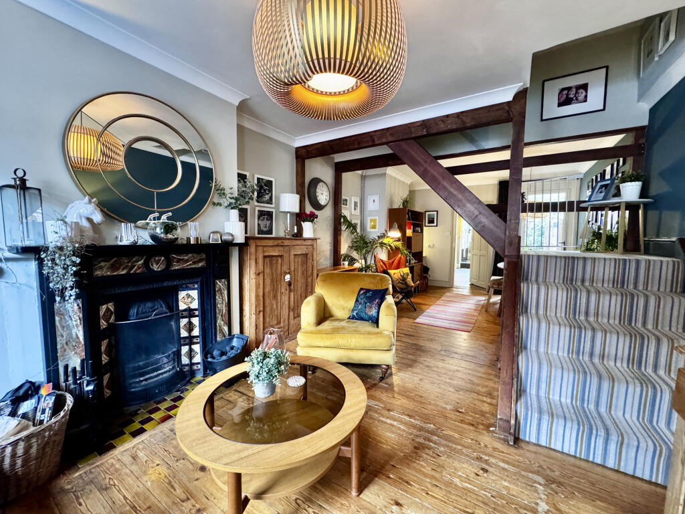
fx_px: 277
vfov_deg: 85.7
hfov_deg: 102.1
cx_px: 342
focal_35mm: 14
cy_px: 257
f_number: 2.2
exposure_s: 1/50
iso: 1250
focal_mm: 2.22
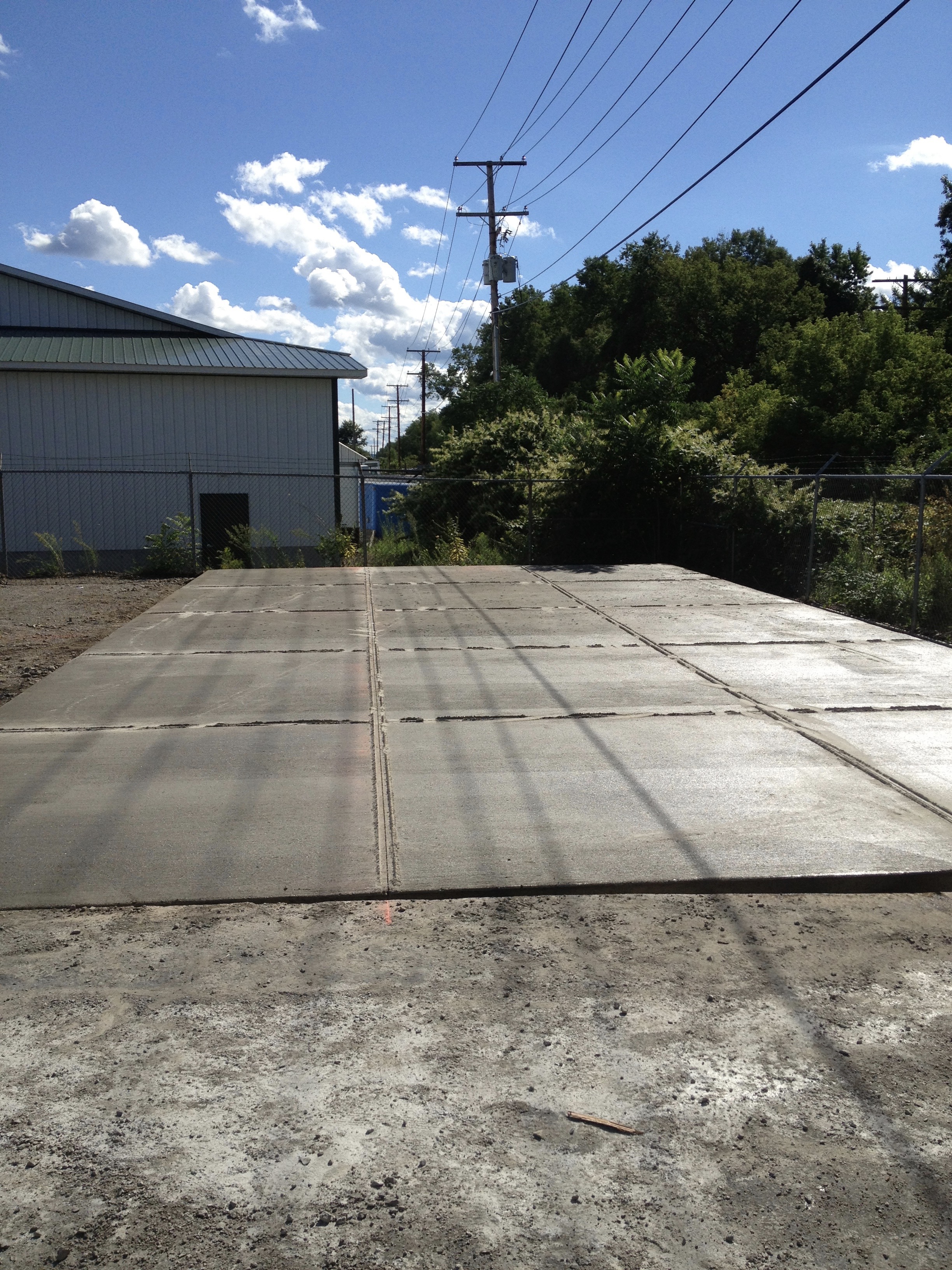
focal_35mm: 35
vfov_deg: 52.6
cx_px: 476
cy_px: 635
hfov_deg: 40.7
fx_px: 1283
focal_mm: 4.28
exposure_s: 1/2762
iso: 50
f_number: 2.4
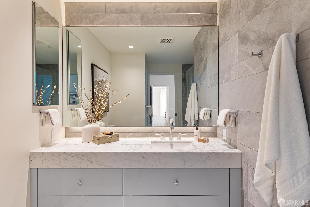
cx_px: 155
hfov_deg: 86.9
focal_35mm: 19
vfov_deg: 64.5
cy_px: 104
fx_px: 164
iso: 400
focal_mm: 19
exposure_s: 1/10
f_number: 11
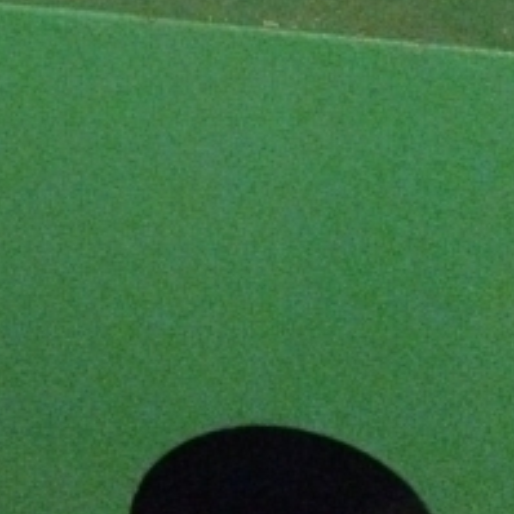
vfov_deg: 16.0
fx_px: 1730
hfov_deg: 16.8
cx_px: 145
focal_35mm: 103
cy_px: -165
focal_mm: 4.15
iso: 1250
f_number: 2.2
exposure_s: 1/15
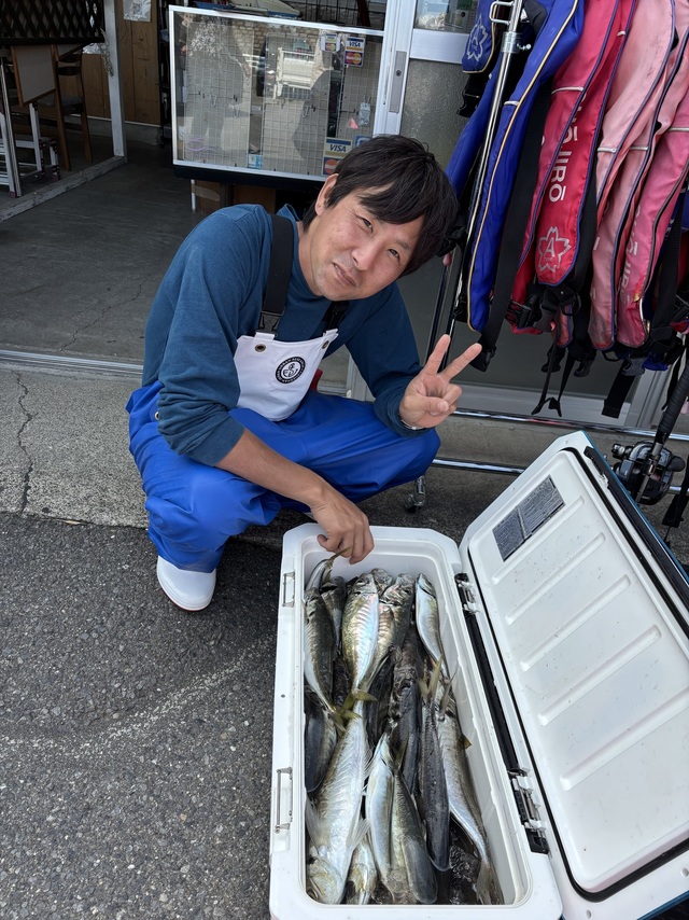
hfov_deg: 53.0
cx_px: 344
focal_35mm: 26
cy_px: 460
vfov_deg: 67.3
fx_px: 690
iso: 50
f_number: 1.6
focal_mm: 5.96
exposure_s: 1/769
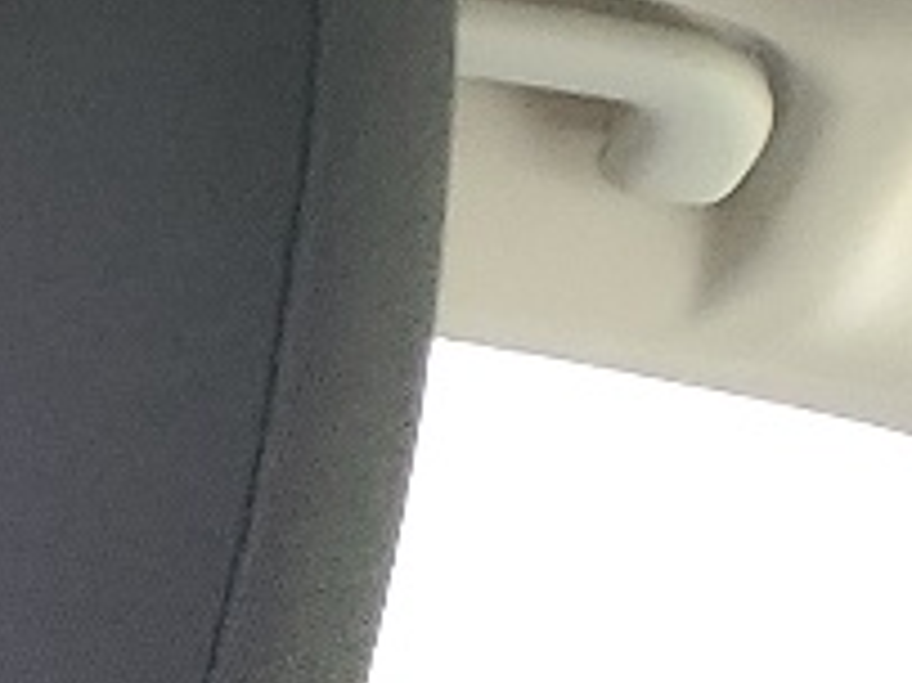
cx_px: -1599
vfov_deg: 6.2
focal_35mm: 205
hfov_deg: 8.4
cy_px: 2521
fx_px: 5398
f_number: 1.5
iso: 50
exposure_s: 1/127
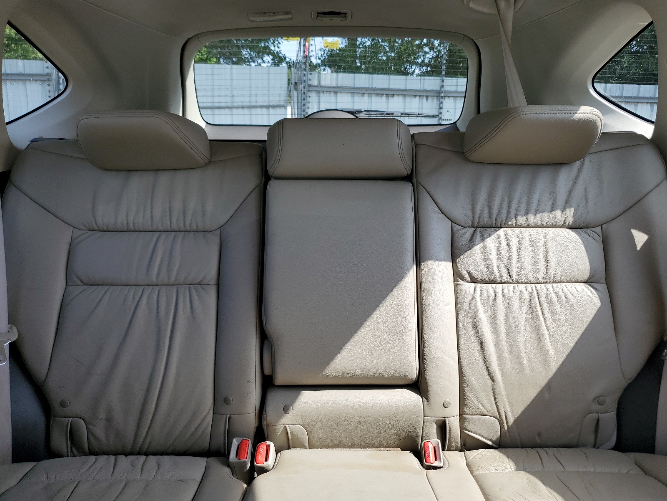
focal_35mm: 26
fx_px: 501
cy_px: 250
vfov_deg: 53.1
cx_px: 334
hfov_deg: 67.3
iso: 50
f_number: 1.5
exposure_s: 1/270
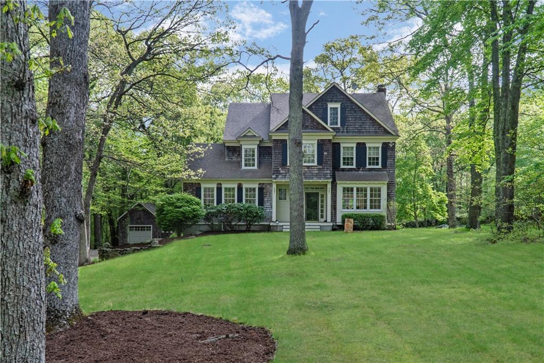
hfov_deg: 59.5
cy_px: 182
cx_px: 272
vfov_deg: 41.7
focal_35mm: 32
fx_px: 476
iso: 400
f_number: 8
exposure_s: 1/200
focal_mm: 21
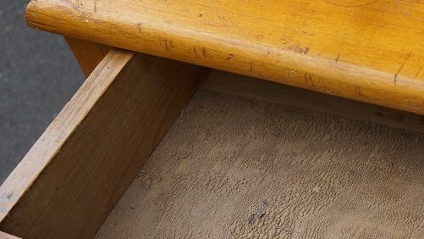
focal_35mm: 80
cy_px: 242
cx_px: 376
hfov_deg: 25.7
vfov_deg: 14.8
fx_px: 900
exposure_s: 1/125
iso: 100
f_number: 6.3
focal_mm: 26
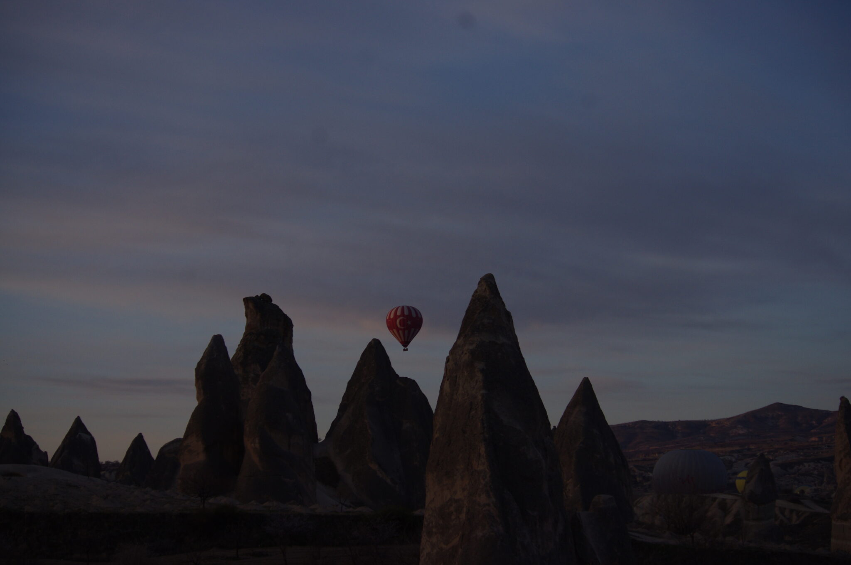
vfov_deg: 18.1
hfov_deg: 27.0
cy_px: 282
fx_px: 1771
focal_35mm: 75
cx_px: 426
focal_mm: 50
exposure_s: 1/640
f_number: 5.6
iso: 200
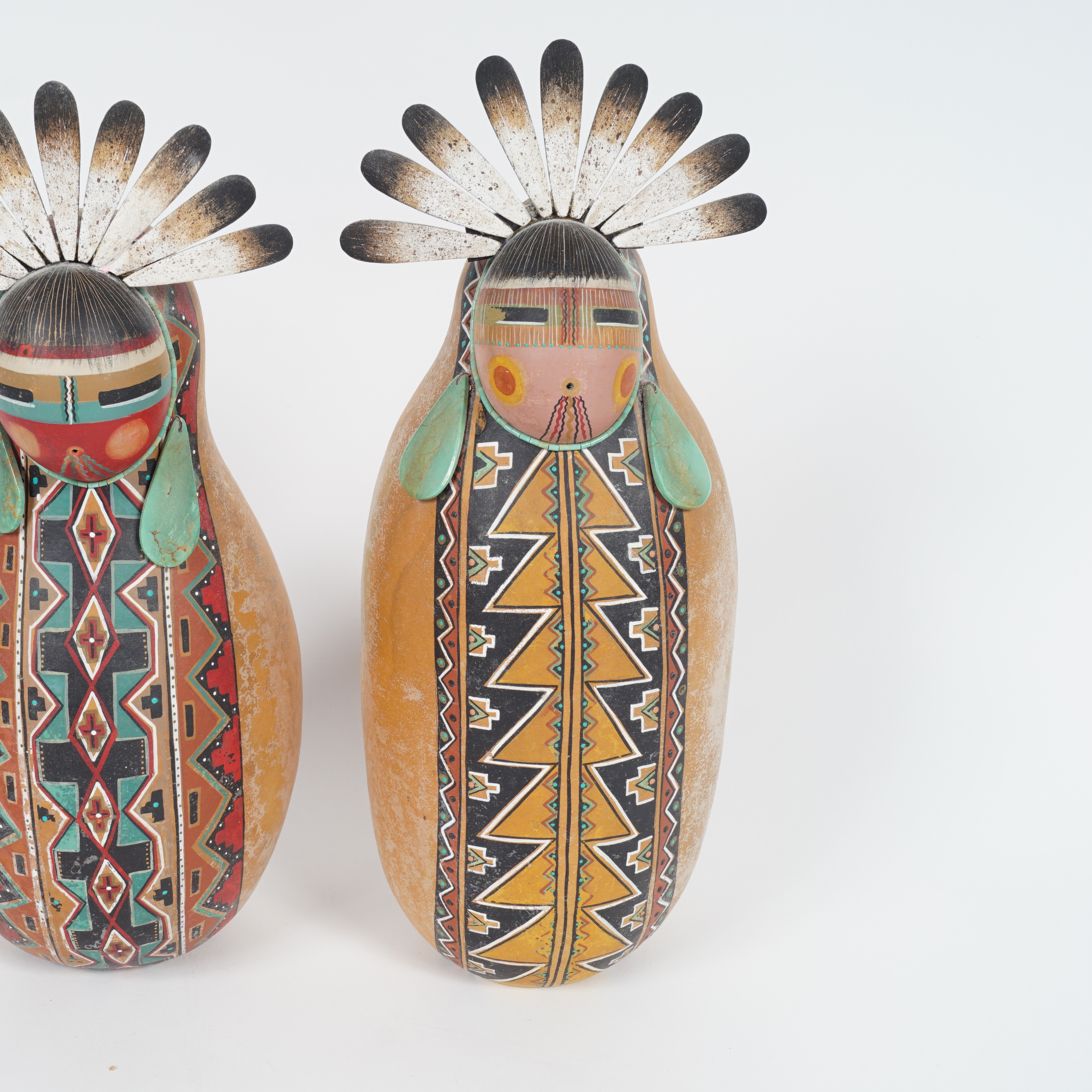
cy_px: 545
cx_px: 314
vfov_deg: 36.8
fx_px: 1642
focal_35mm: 46
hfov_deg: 36.2
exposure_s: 1/125
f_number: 14
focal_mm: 24
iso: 100
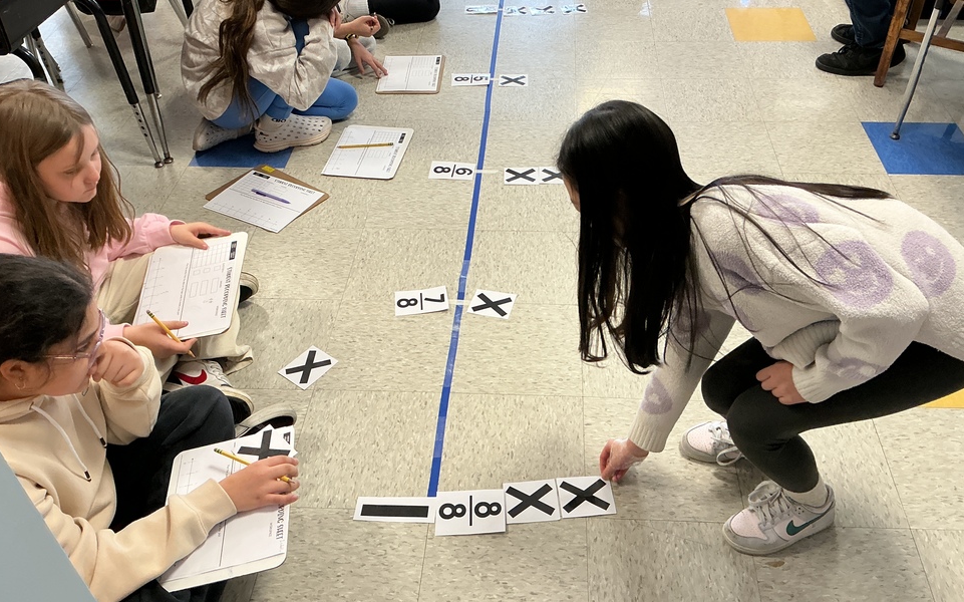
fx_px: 840
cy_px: 272
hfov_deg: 59.7
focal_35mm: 32
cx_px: 497
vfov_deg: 39.4
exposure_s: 1/60
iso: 80
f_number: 1.8
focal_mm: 3
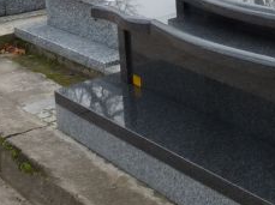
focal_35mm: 98
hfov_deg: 17.6
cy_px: -123
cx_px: 435
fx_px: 777
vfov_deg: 13.9
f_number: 4
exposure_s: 1/100
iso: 100
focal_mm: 4.9
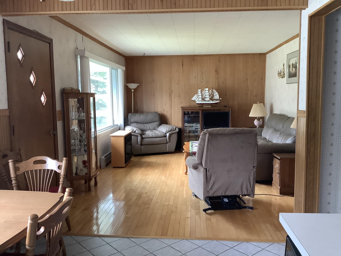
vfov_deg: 45.4
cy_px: 128
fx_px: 305
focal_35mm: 31
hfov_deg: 58.4
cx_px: 170
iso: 200
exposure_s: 1/60
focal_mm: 3.3
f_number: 2.4
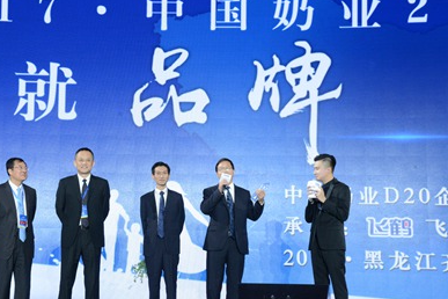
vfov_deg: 18.2
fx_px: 933
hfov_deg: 26.9
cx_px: 163
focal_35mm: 75
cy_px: 159
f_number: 13
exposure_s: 1/60
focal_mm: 58
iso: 2800
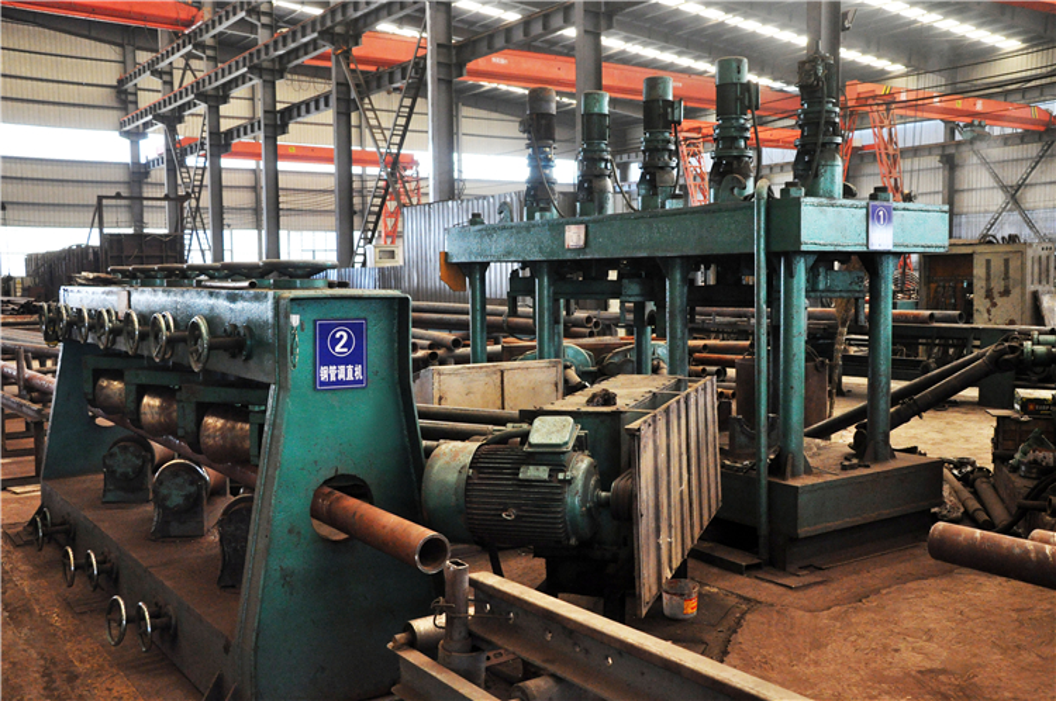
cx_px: 528
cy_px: 350
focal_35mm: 36
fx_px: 1055
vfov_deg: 36.8
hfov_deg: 53.2
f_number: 5.6
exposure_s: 1/80
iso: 1600
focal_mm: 24
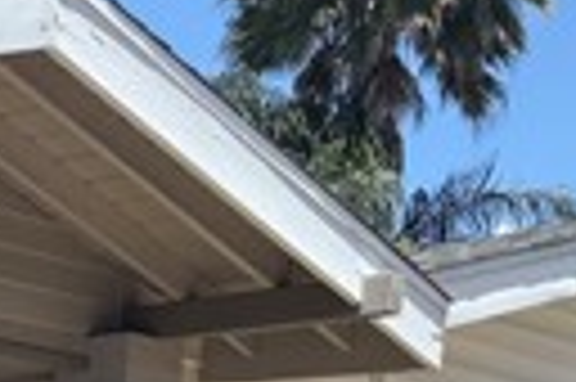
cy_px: 935
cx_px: -468
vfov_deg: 9.1
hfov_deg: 13.6
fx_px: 2157
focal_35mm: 135
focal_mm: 5.96
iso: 50
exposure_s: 1/2865
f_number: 1.6
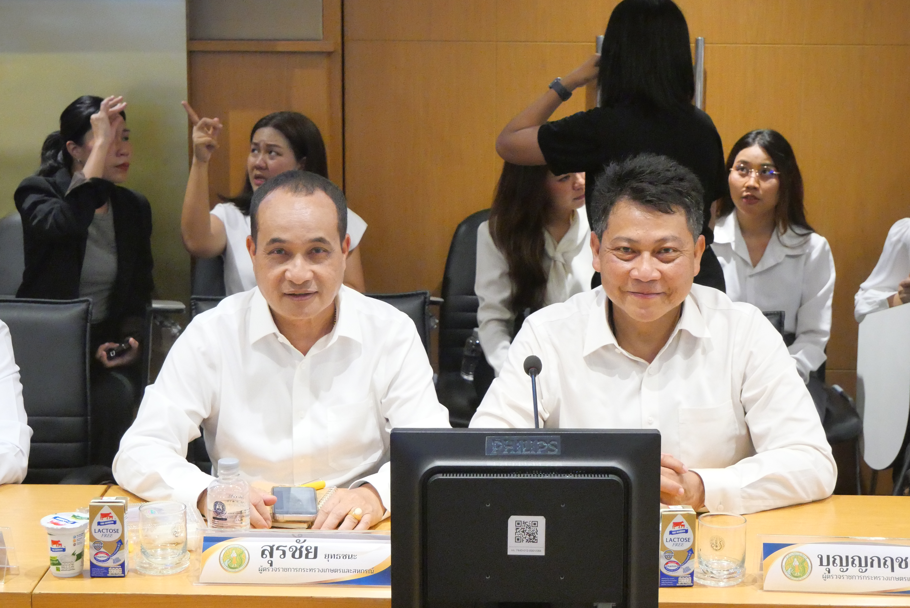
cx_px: 455
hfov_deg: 30.5
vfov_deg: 20.6
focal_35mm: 66
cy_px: 304
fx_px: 1669
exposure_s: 1/60
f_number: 5
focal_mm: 32
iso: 6400
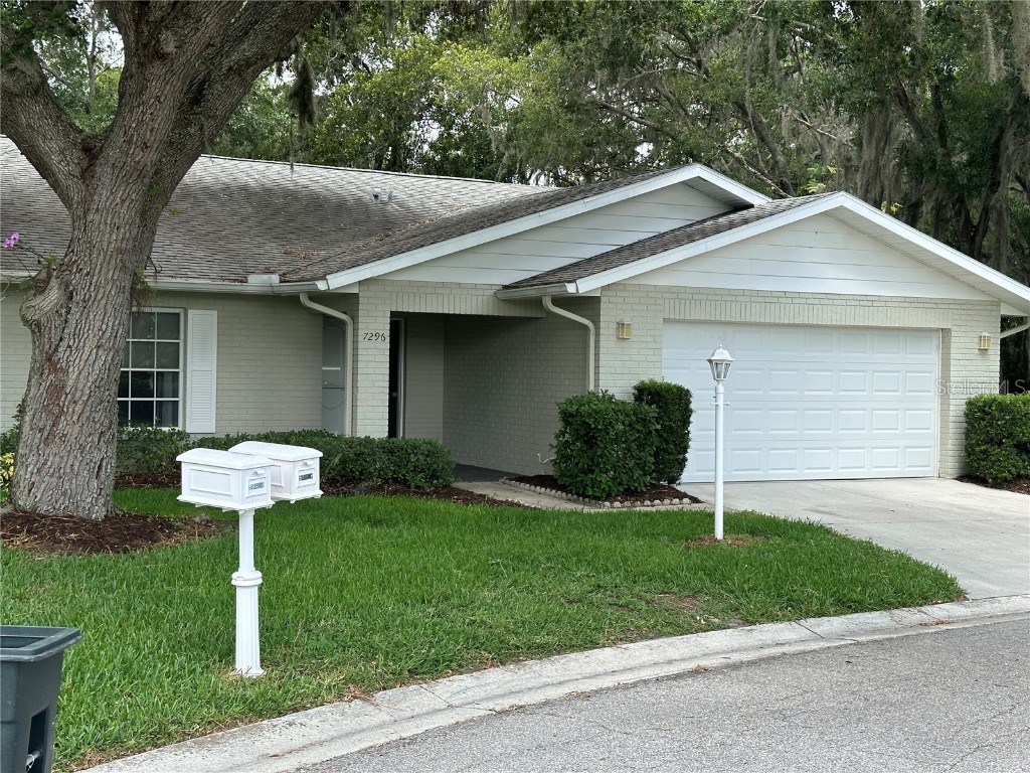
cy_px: 386
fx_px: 1428
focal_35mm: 48
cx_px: 515
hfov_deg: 39.7
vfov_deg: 30.3
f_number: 1.78
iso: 64
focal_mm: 6.86
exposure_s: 1/980
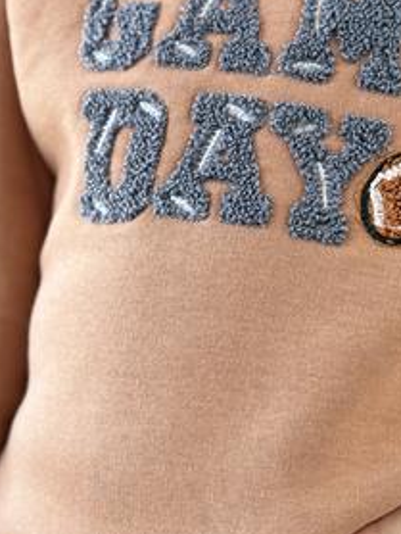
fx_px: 1419
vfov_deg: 21.3
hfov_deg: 16.1
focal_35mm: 92
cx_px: 213
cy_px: 245
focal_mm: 6.76
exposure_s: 1/62
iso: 100
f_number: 1.78
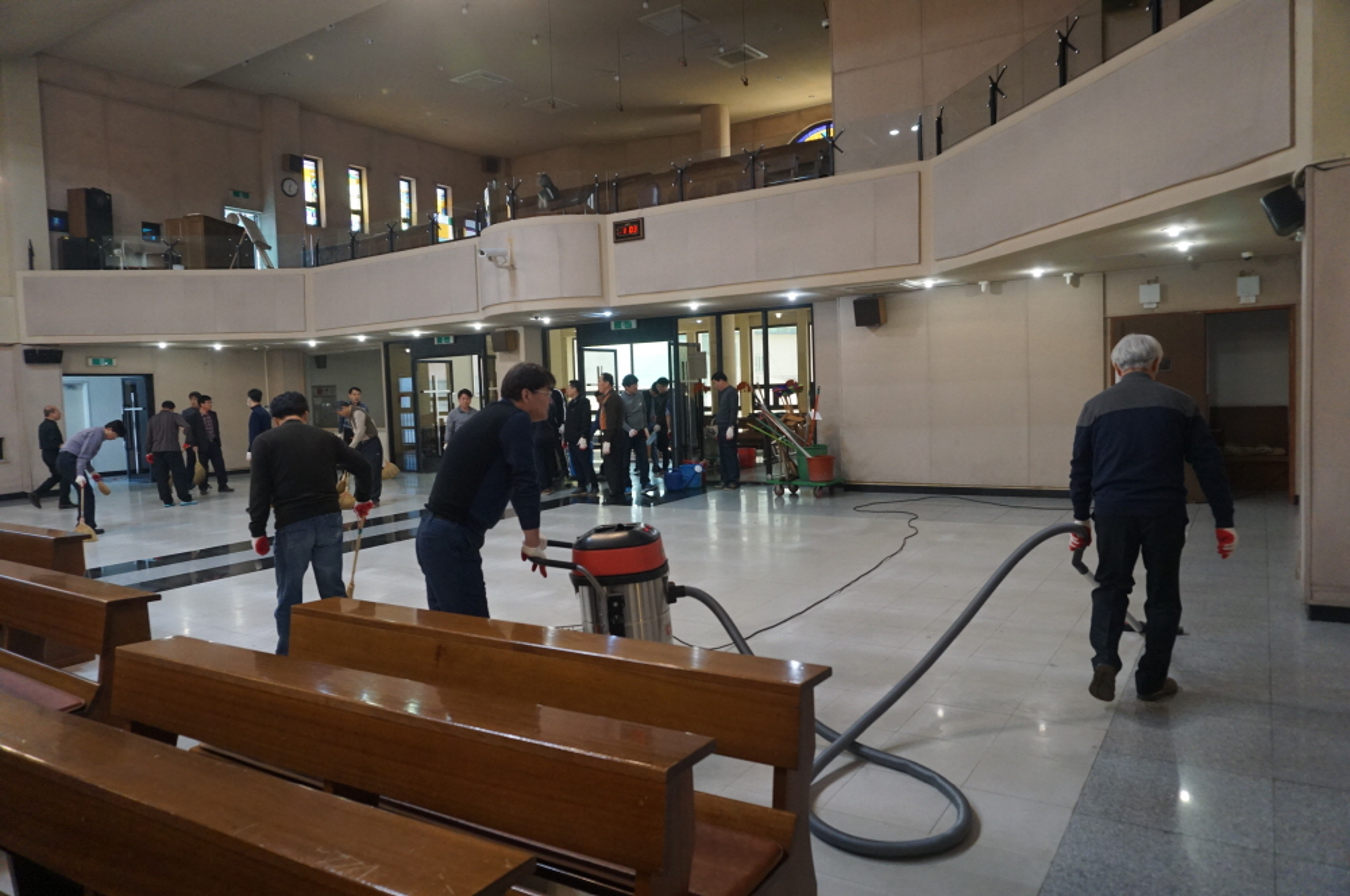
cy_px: 448
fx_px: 899
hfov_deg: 73.8
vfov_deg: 53.0
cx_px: 675
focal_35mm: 24
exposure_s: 1/160
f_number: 4
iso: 1250
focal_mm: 16
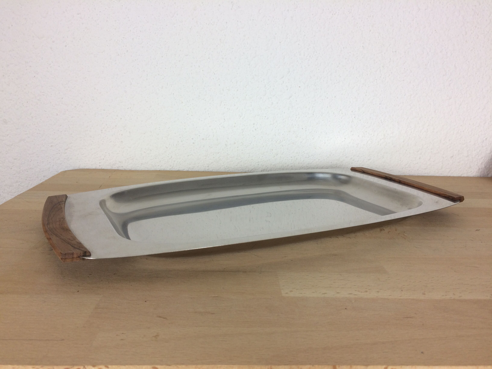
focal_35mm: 29
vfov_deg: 48.2
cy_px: 184
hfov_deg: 61.7
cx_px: 246
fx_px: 412
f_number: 2.2
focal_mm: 4.15
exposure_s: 1/50
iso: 40
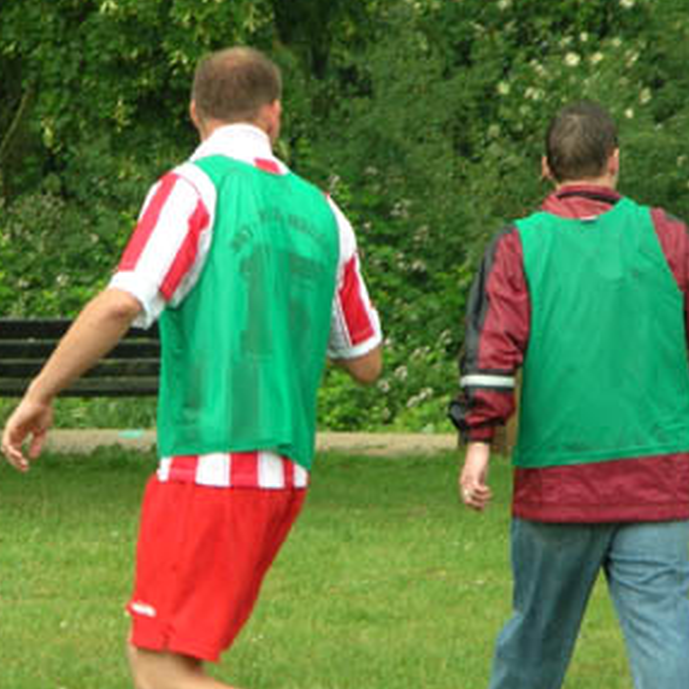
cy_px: 370
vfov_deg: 3.1
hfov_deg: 3.1
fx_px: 12656
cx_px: 205
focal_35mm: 562
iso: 50
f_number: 4.4
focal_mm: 50
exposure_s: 1/126
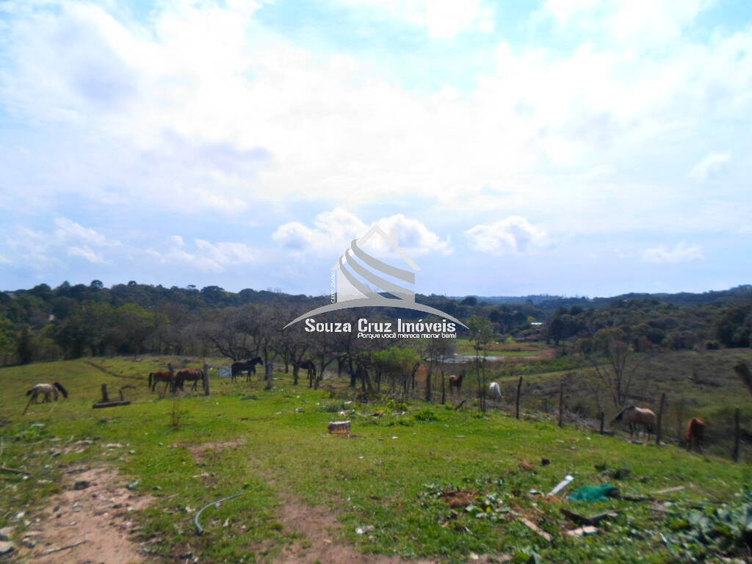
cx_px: 376
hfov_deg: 69.4
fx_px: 543
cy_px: 282
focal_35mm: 25
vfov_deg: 54.9
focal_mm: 4.5
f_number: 9.2
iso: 80
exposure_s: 1/250
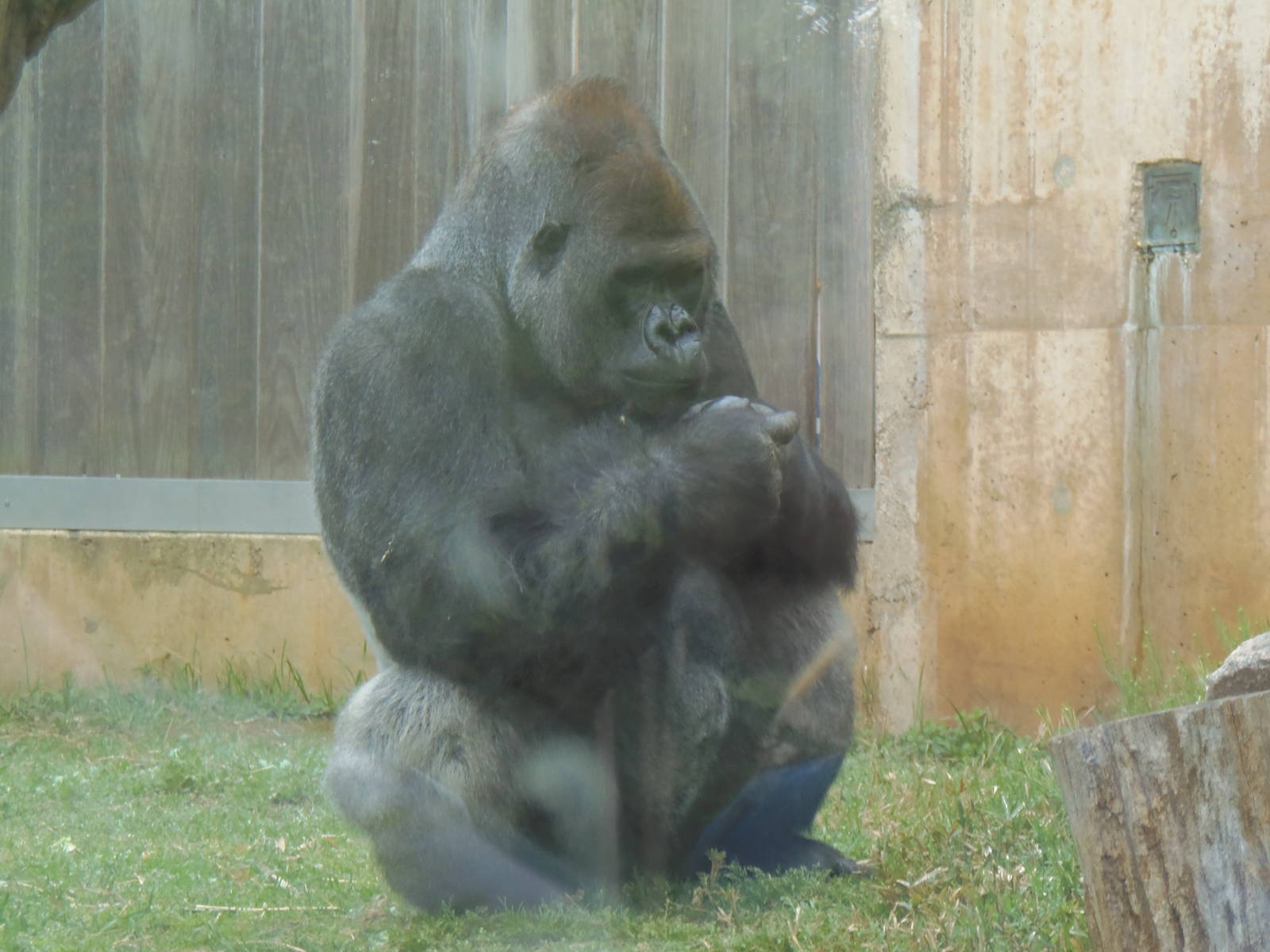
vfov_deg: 6.1
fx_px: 8879
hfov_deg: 8.2
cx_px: 635
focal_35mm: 242
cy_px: 476
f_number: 5.1
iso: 100
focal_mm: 44.9
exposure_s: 1/50
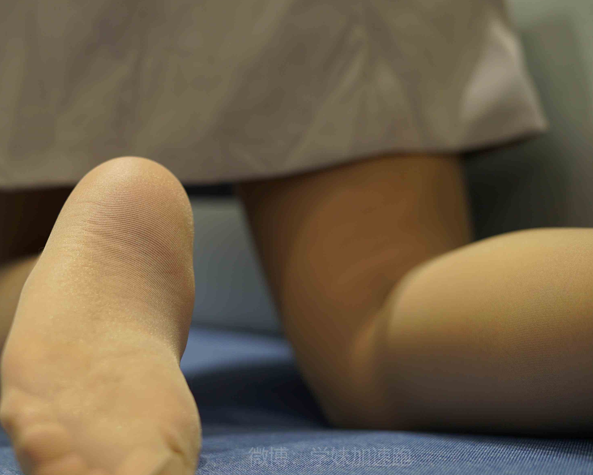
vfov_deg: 22.5
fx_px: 1193
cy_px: 265
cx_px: 169
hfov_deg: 27.6
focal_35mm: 68
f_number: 2.8
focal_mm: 50
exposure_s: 1/60
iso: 250
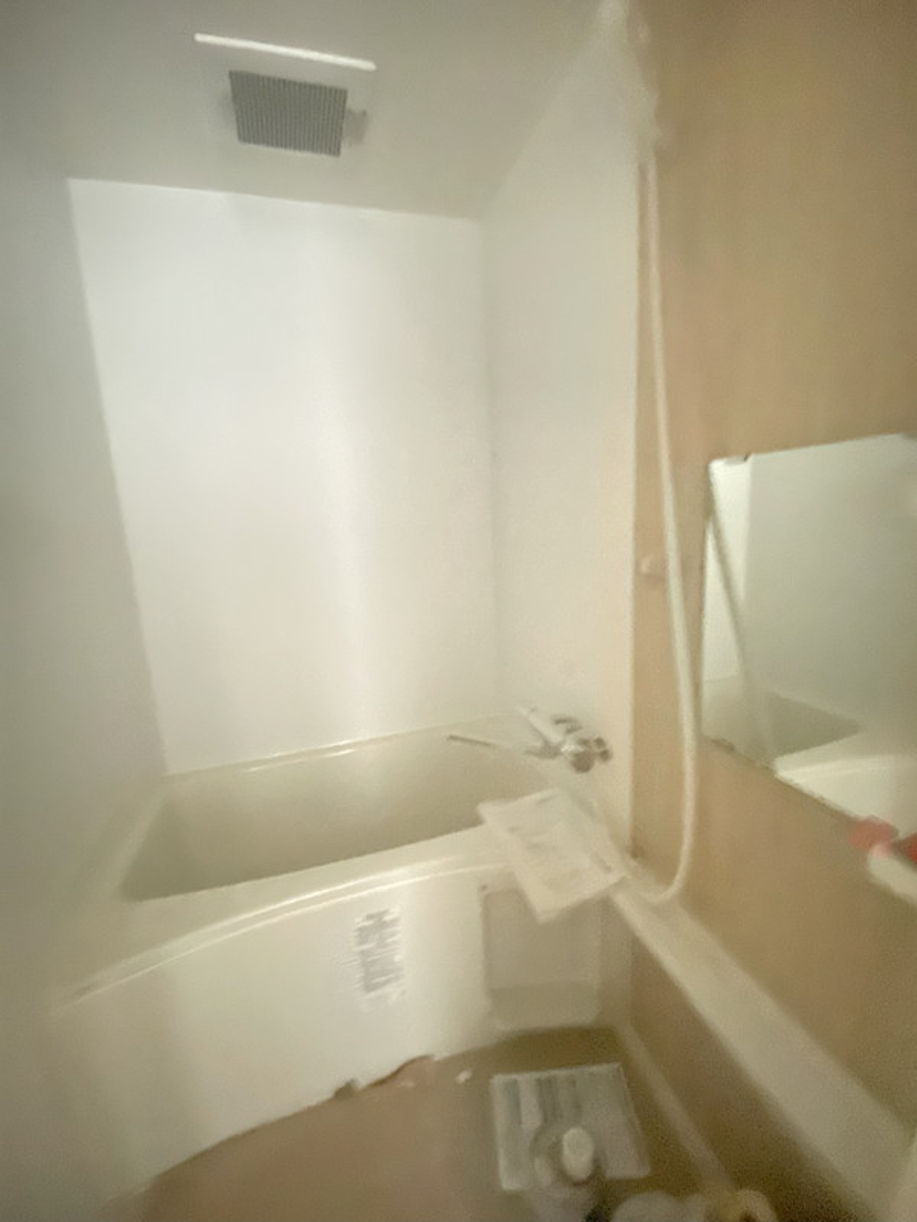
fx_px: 459
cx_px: 458
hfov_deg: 89.9
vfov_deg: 106.2
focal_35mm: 13
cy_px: 611
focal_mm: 1.54
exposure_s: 1/17
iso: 2000
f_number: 2.4
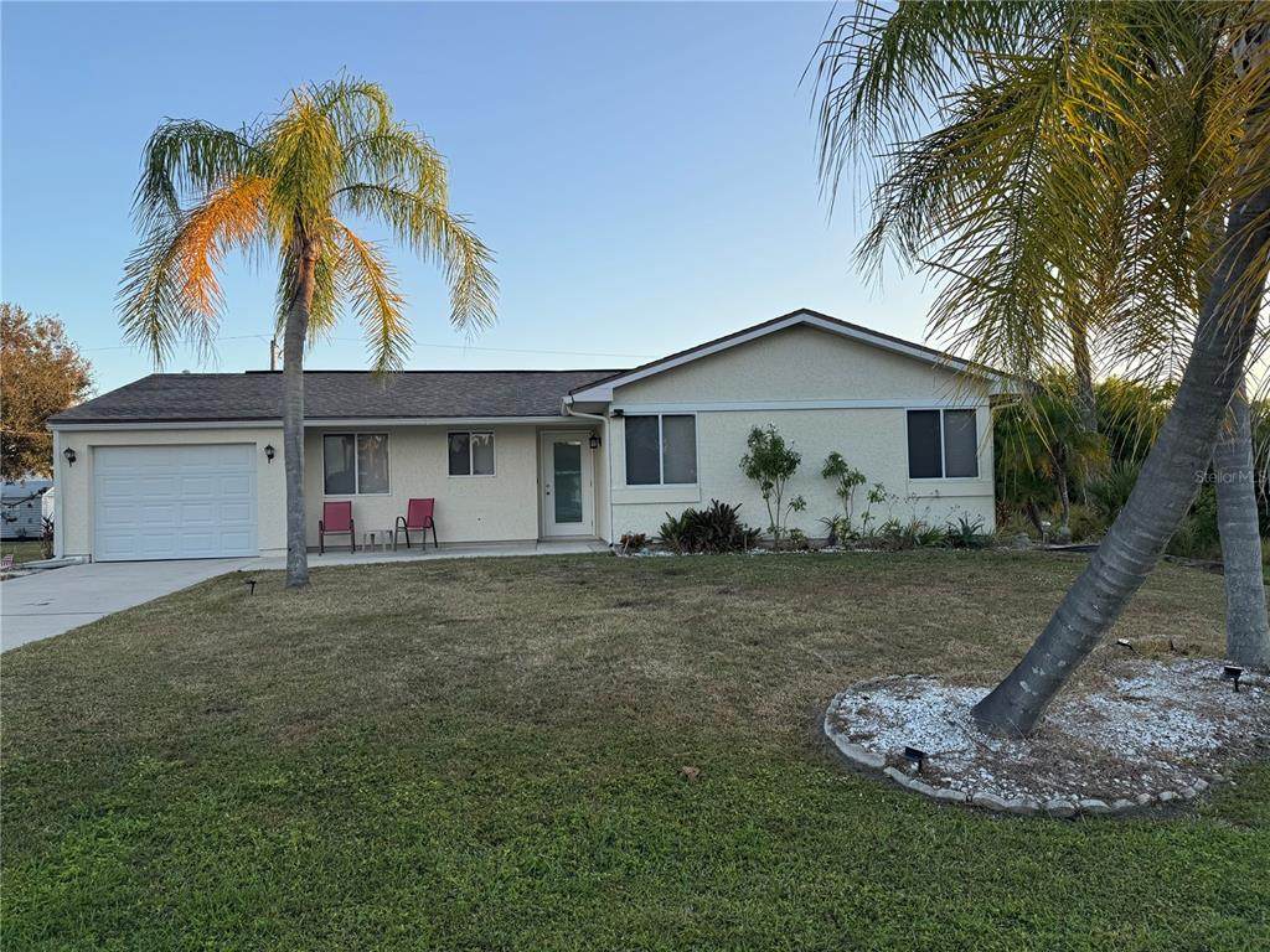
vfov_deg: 56.8
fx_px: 881
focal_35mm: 24
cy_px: 476
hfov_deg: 71.6
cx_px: 635
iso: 80
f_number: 1.78
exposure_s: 1/952
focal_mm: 6.76
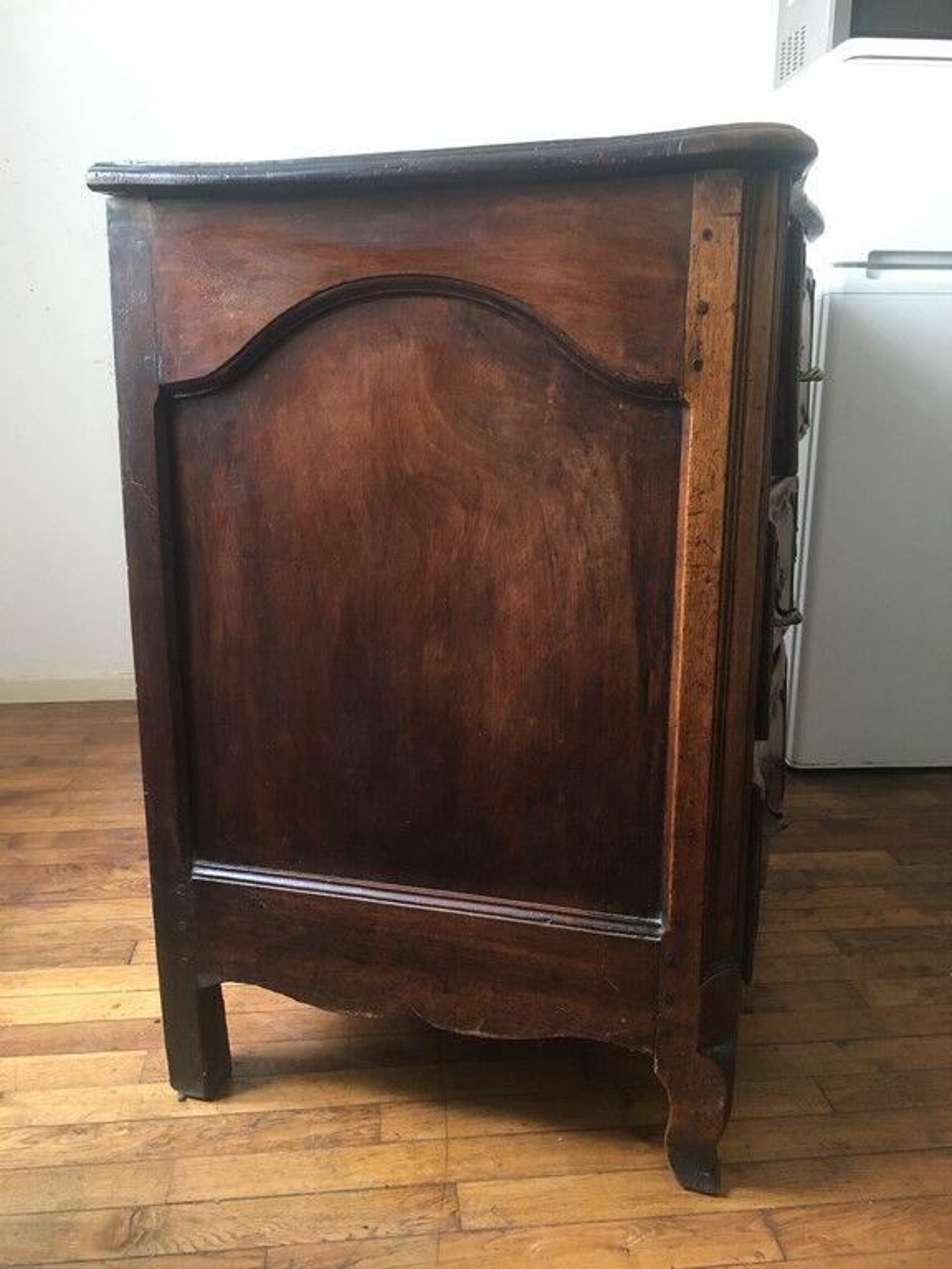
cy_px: 634
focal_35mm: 29
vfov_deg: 61.7
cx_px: 476
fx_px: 1063
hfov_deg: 48.2
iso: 200
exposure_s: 1/33
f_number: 2.2
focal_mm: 4.15
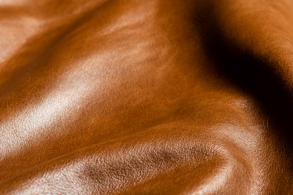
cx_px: 154
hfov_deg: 14.4
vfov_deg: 9.6
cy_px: 148
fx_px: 1163
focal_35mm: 143
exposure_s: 1/200
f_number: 5.6
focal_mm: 55
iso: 100
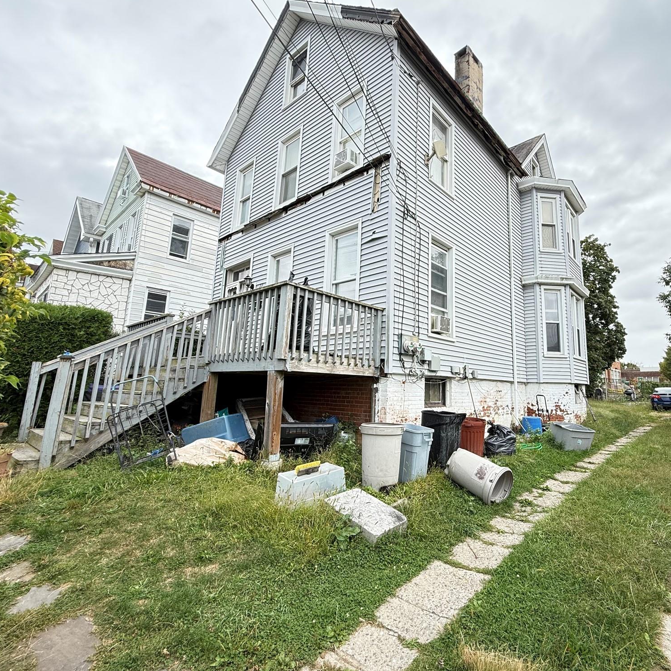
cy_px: 326
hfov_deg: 82.6
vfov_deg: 83.9
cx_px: 413
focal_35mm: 17
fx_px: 373
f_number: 2.2
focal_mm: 2.22
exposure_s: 1/363
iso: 50
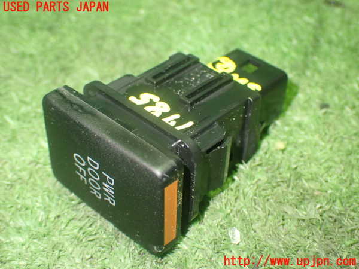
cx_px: 180
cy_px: 134
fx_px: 560
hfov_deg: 35.5
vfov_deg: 27.0
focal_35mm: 54
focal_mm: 9.65
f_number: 3.3
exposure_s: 1/20
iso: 800
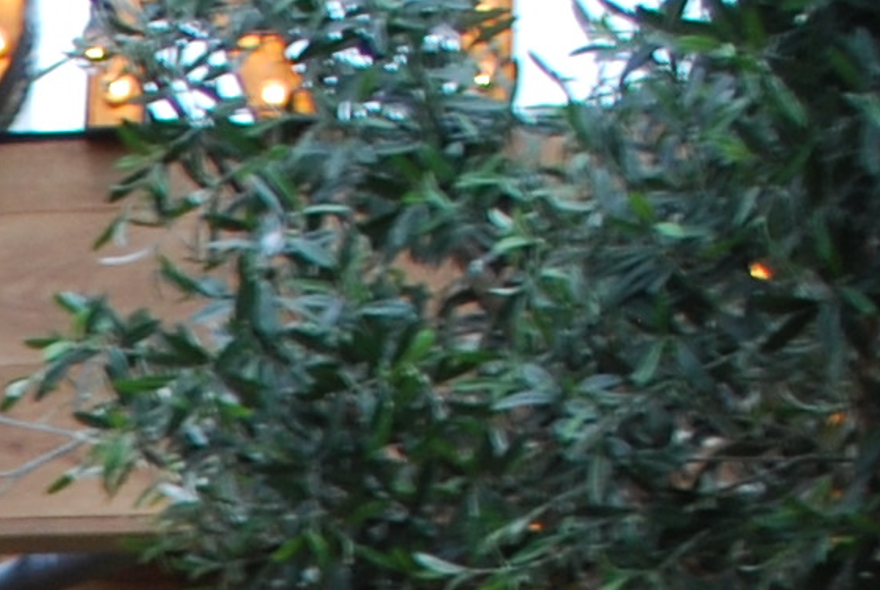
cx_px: -1042
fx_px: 5092
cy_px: 1724
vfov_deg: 6.1
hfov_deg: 9.1
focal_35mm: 208
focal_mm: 20
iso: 200
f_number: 3.8
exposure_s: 1/40
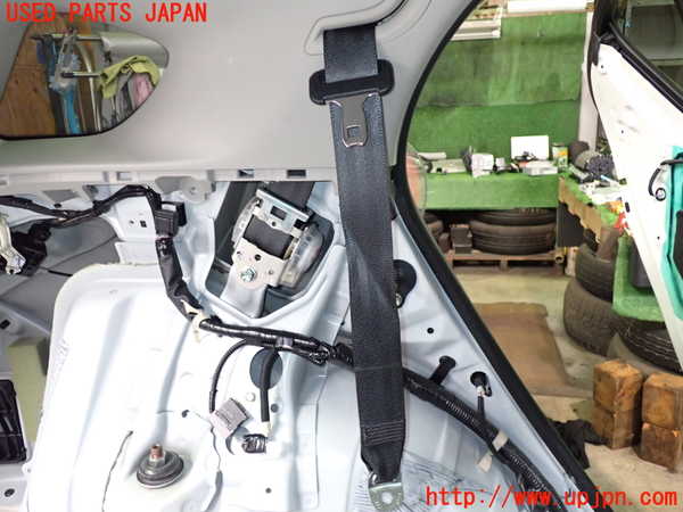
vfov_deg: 46.8
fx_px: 592
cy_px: 256
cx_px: 342
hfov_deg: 60.0
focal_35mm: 30
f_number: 2.3
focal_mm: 5.4
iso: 500
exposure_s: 1/30
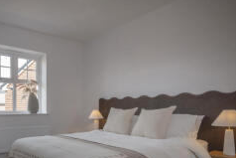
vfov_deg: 45.2
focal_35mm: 28
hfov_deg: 60.7
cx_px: 51
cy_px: 114
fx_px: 184
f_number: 8
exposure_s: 1/13
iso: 64
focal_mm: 14
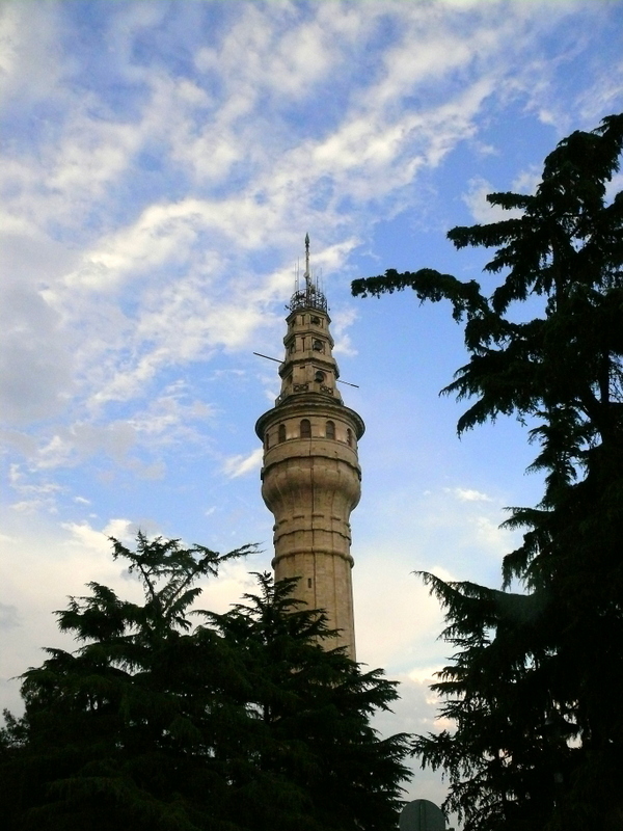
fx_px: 840
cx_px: 312
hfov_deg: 40.7
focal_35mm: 35
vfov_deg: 52.6
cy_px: 416
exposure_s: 1/1000
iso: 400
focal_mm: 7.4
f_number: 3.6
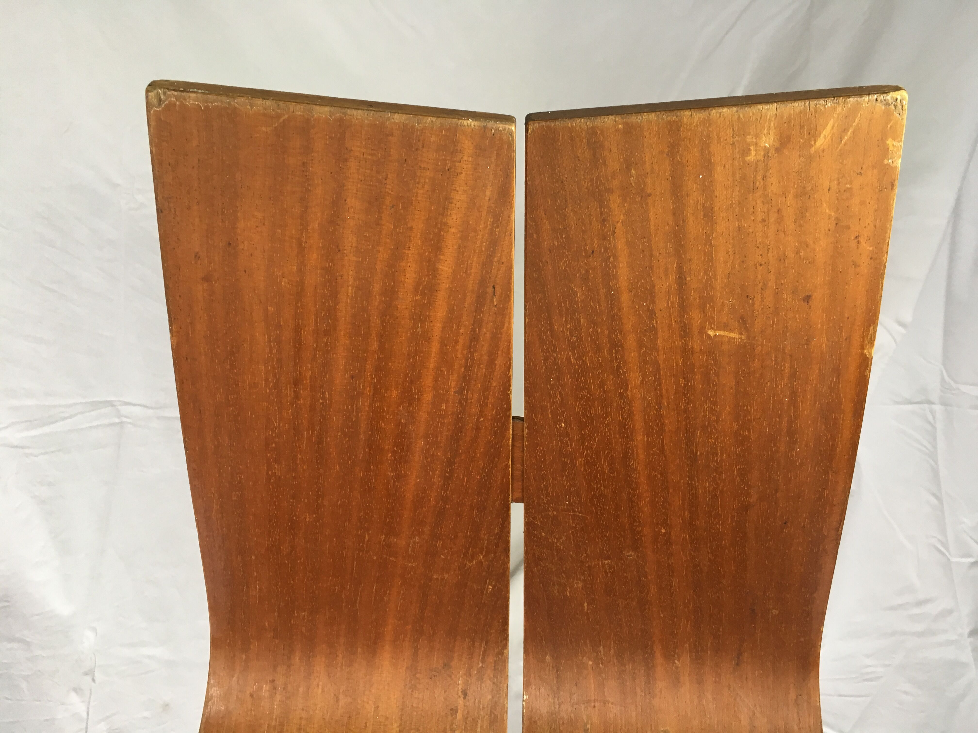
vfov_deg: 48.2
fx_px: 819
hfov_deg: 61.7
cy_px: 366
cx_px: 489
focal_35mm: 29
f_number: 2.2
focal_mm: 4.15
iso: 80
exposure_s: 1/33
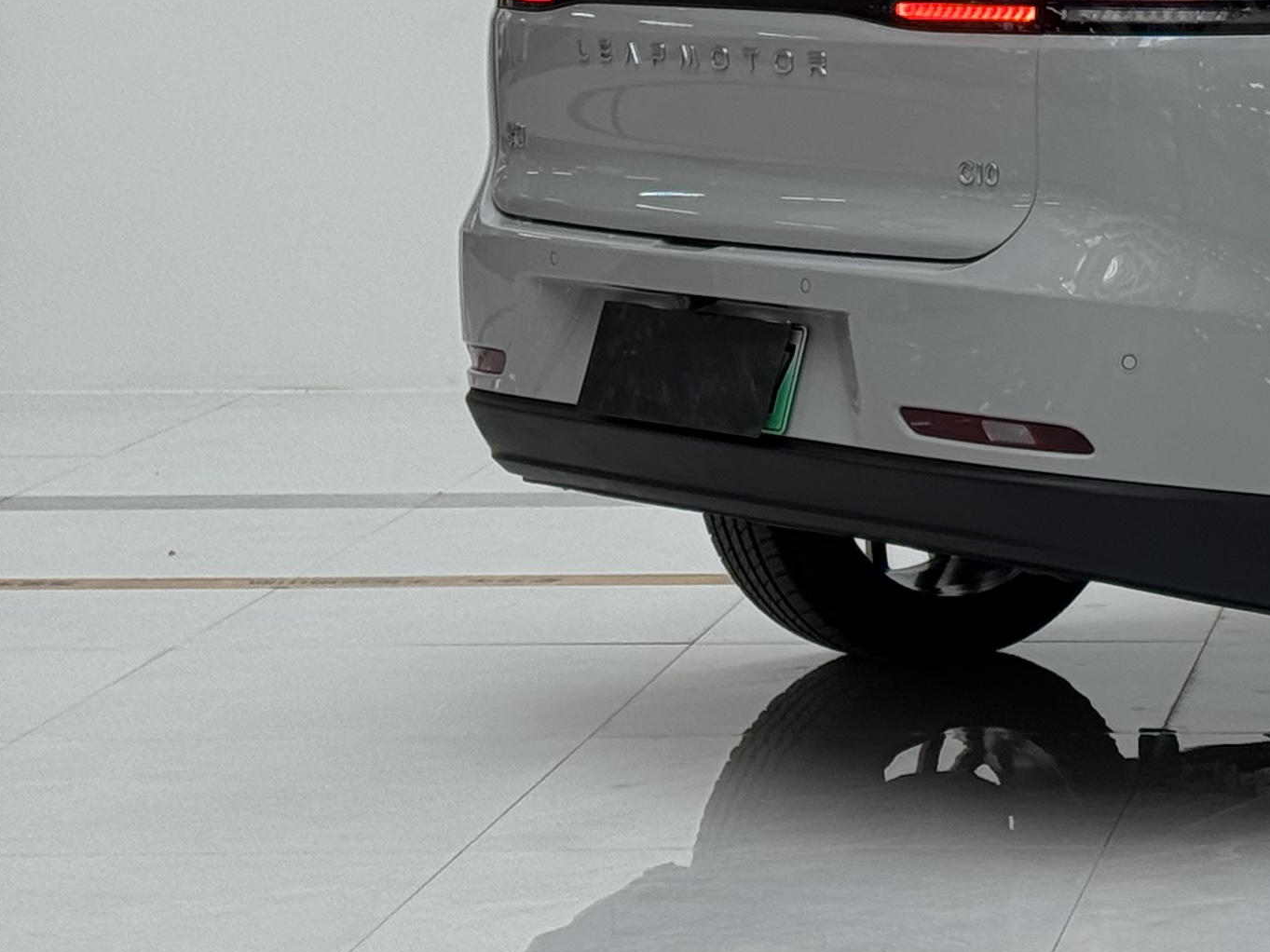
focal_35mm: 142
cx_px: 1596
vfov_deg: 10.2
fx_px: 5209
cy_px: -265
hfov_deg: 13.5
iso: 64
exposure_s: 1/358
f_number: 1.78
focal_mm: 6.76
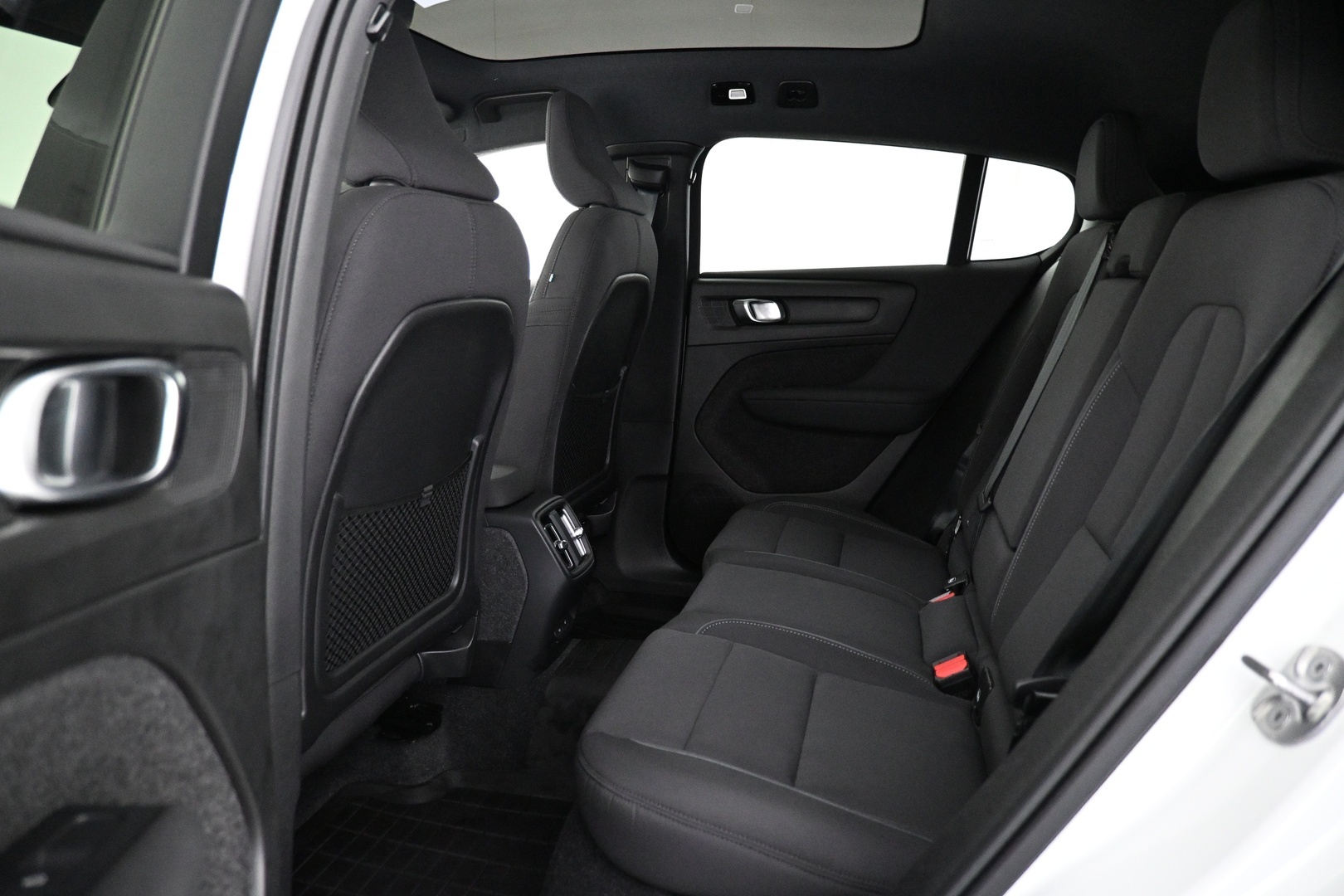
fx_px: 896
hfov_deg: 73.7
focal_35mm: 24
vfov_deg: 53.1
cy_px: 448
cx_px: 672
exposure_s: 1/25
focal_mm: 16
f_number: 3.5
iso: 4000
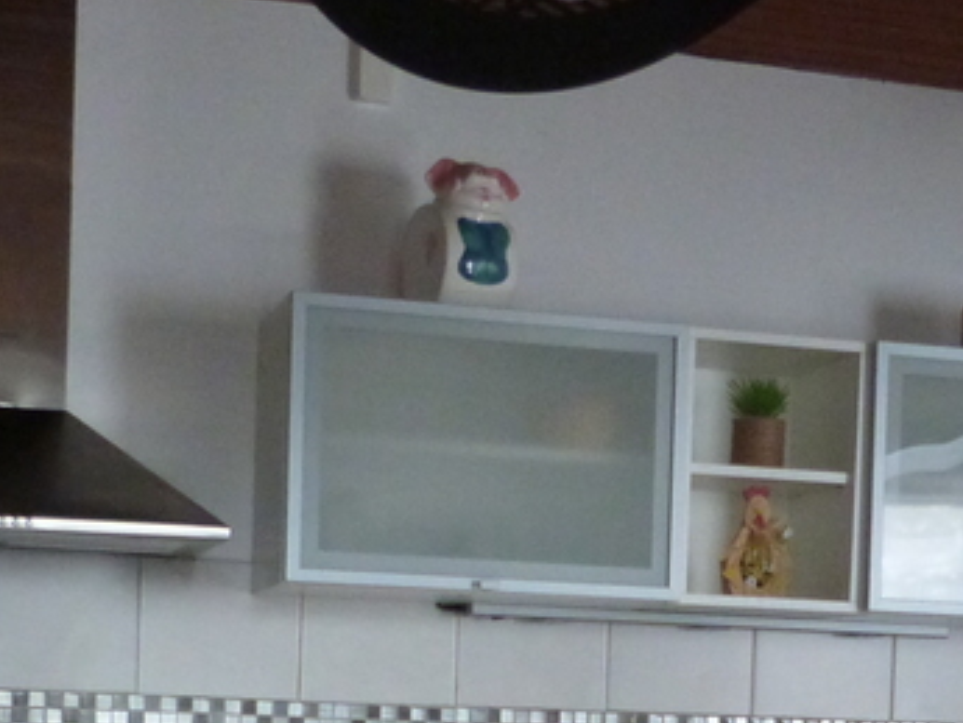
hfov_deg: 22.3
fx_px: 2421
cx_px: 695
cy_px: 885
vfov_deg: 16.3
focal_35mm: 87
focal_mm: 4.5
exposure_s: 1/50
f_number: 2.8
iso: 400
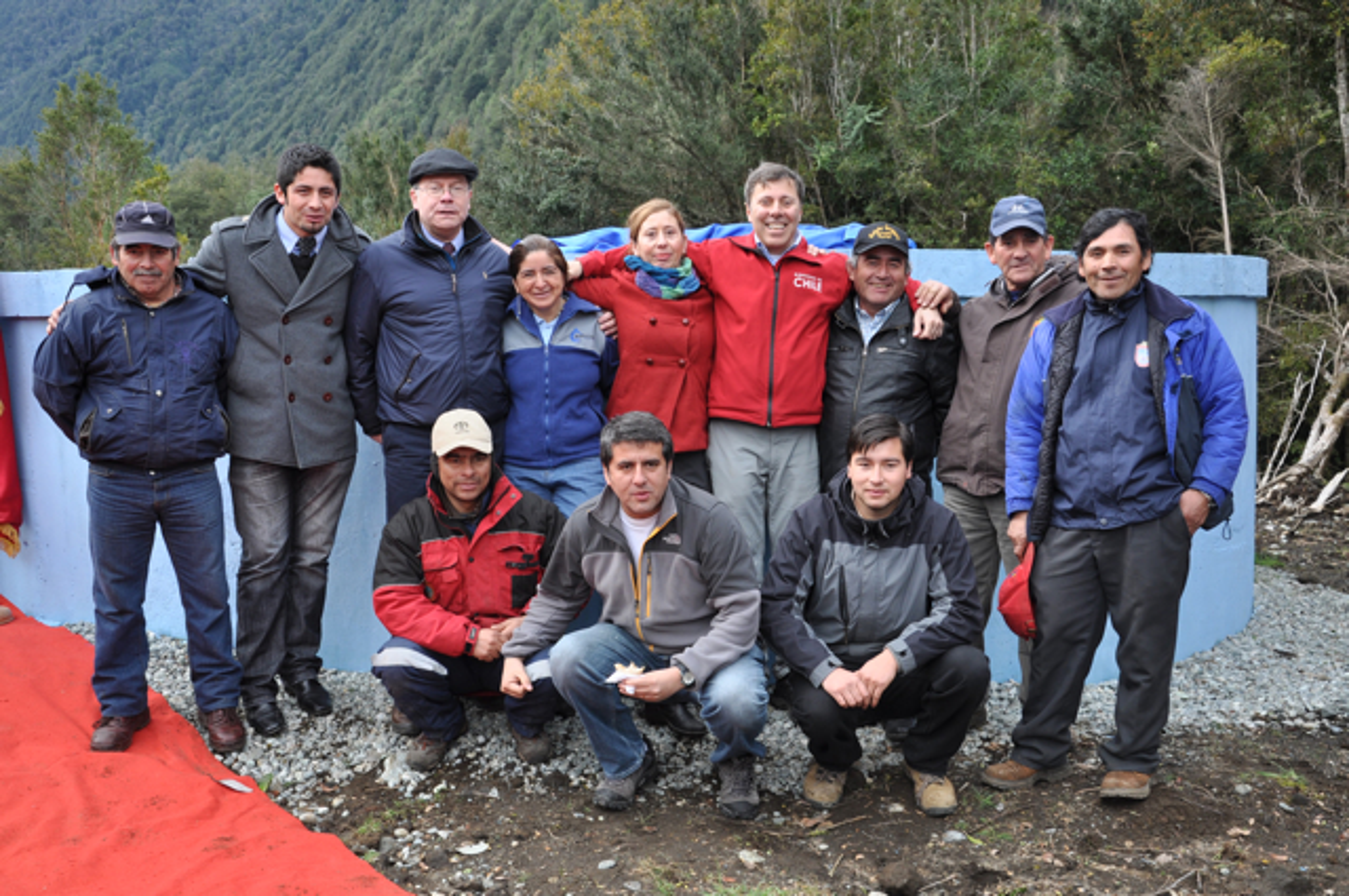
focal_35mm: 45
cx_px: 674
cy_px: 448
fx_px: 1684
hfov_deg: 43.7
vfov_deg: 29.8
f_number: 7.1
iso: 200
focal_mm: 30
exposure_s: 1/200
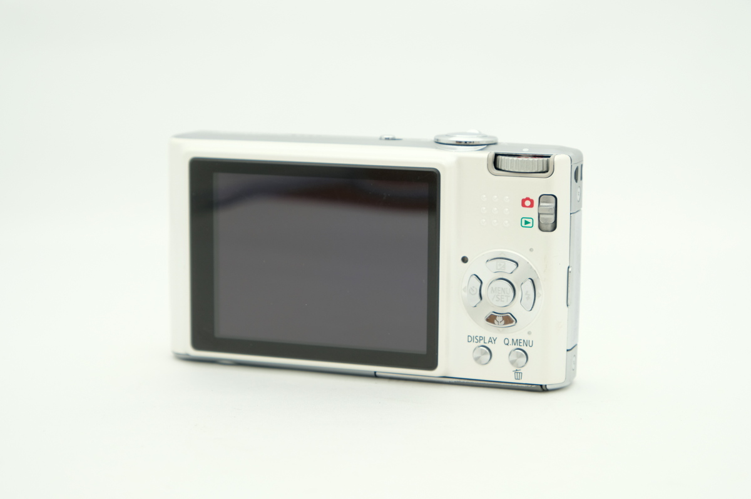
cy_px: 250
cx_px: 376
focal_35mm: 79
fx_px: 1647
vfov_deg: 17.2
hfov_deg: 25.7
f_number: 8
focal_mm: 52.7
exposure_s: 1/125
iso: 200
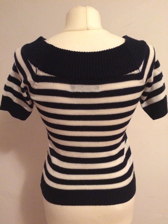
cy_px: 112
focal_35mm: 29
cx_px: 84
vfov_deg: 61.7
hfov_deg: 48.2
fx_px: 188
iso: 500
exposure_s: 1/17
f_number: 2.2
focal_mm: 4.15
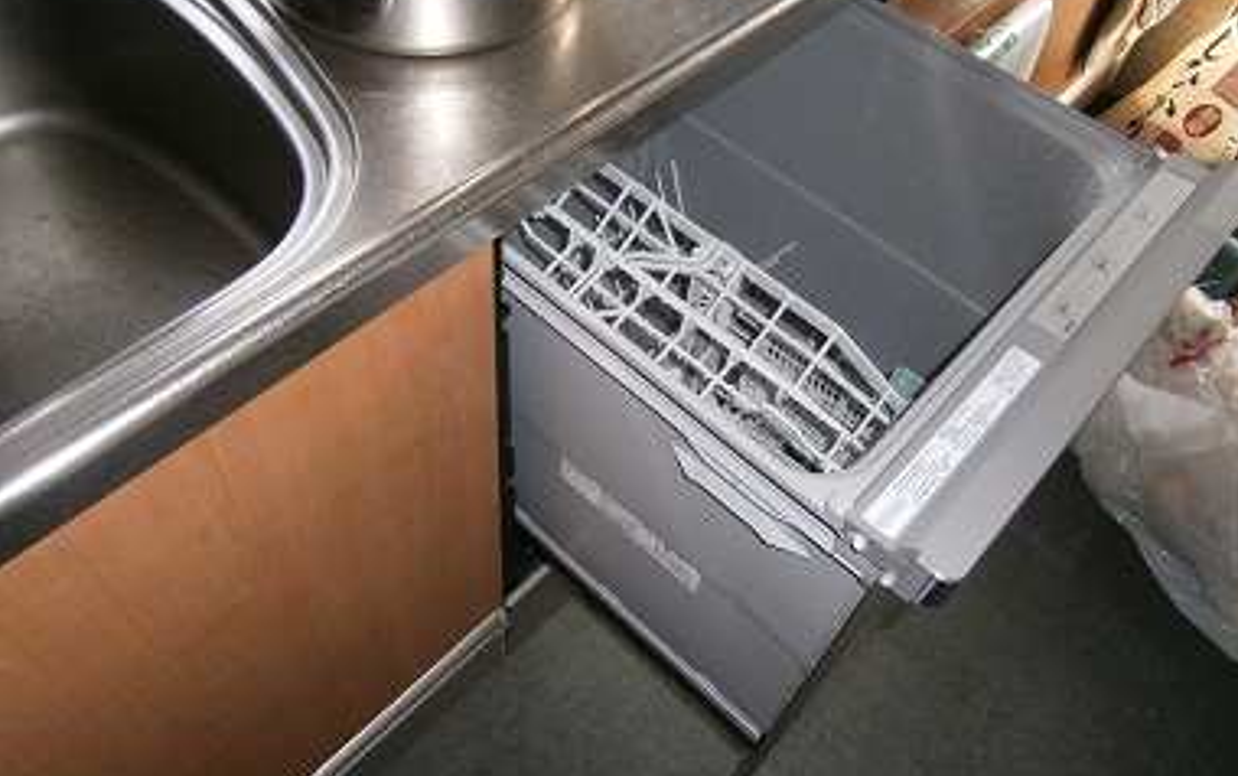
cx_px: 626
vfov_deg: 44.6
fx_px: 945
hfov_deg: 66.4
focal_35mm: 28
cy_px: 372
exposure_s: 1/30
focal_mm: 4.7
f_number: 2.8
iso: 125
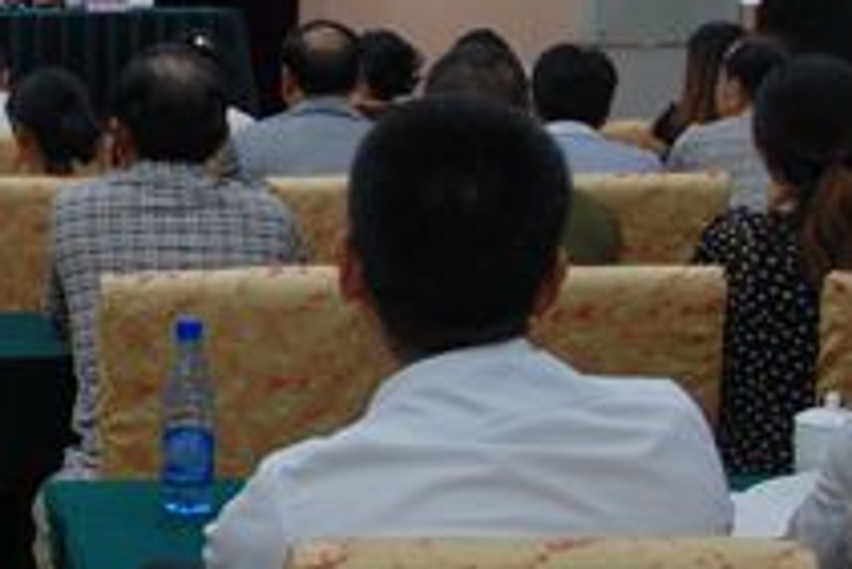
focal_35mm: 94
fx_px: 2226
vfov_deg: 14.5
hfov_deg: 20.2
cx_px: -190
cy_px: 151
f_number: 3.8
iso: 200
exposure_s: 1/13
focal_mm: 24
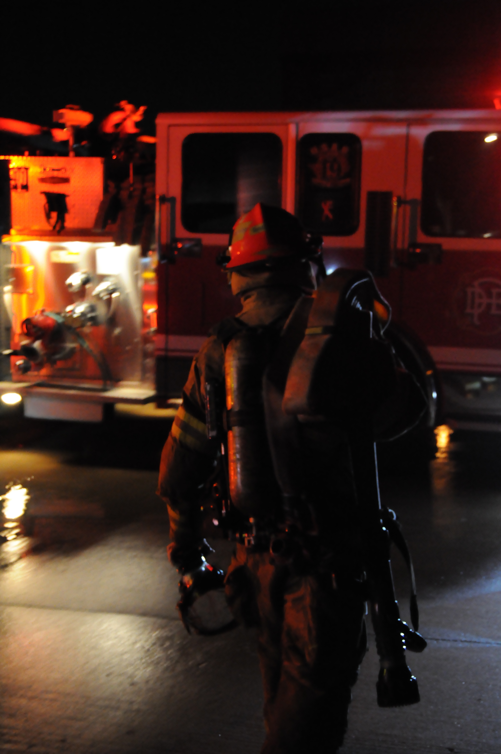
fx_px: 1099
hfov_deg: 25.7
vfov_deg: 37.9
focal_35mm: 52
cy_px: 377
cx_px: 250
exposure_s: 1/20
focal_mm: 35
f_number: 4.5
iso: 3200
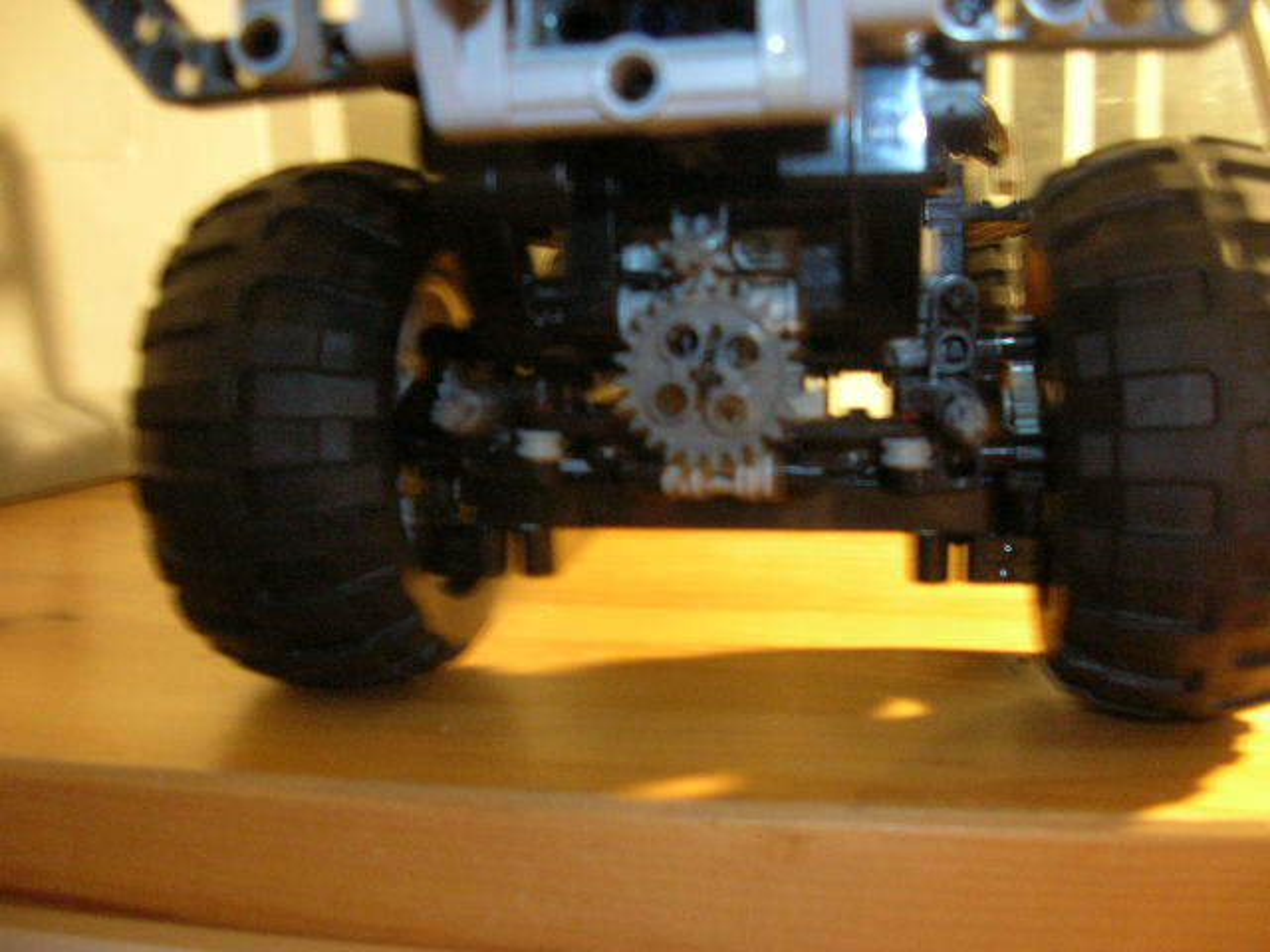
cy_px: 476
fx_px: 1284
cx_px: 635
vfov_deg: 40.7
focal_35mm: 35
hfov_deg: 52.6
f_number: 2.8
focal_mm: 5.8
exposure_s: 1/1.6
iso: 200
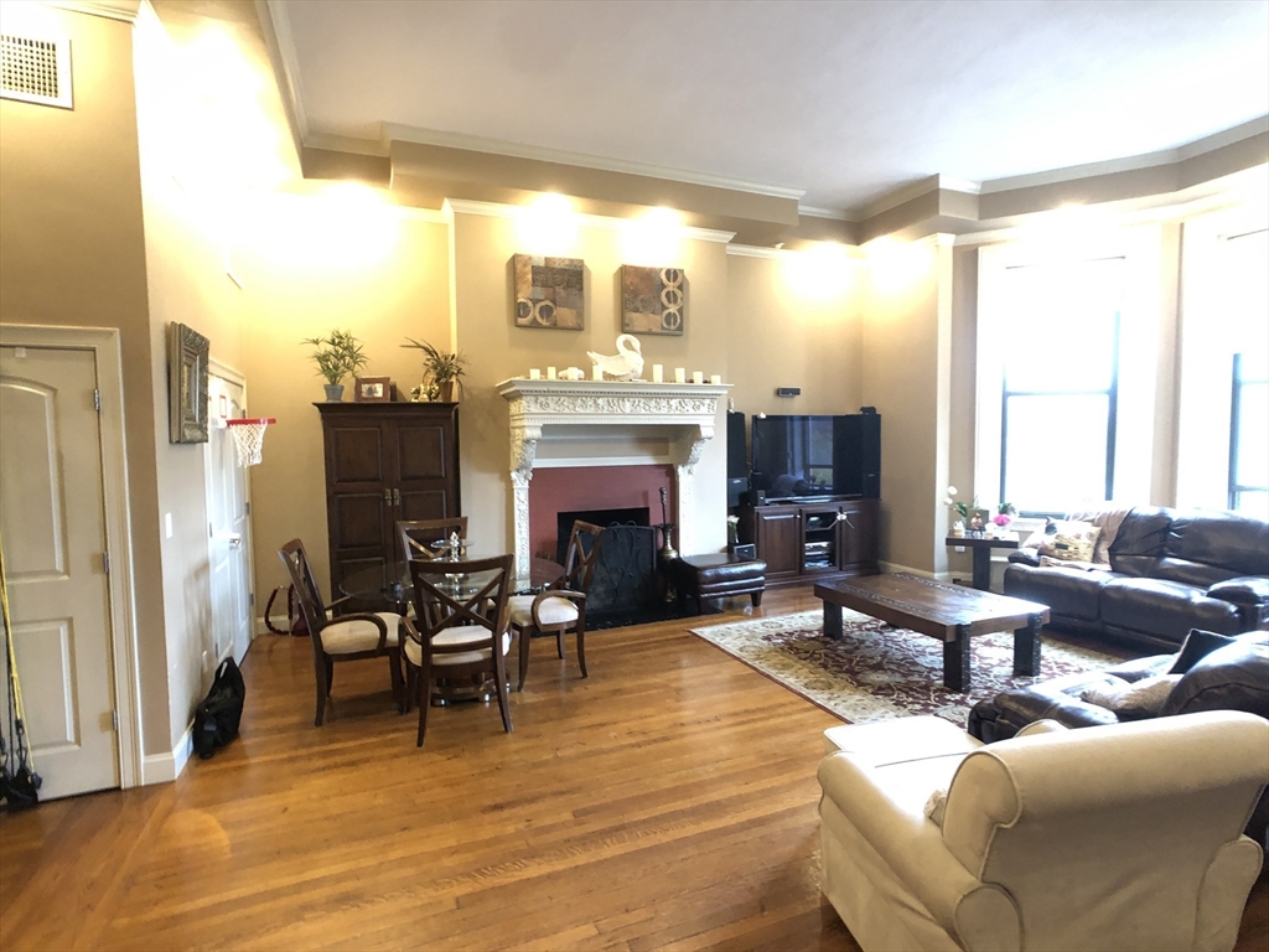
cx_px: 634
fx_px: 1026
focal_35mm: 28
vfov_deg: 49.7
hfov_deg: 63.4
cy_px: 476
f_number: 1.8
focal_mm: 4
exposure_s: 1/7
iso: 80
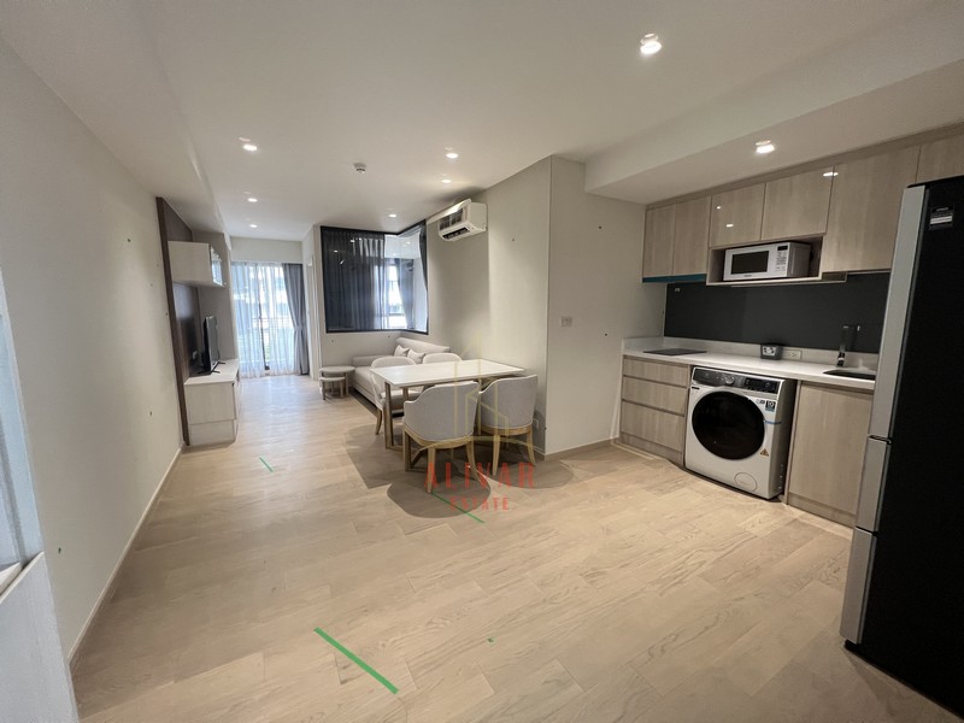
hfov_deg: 106.2
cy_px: 362
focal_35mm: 13
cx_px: 482
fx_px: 362
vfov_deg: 89.9
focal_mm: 1.57
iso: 160
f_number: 1.8
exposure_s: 1/50
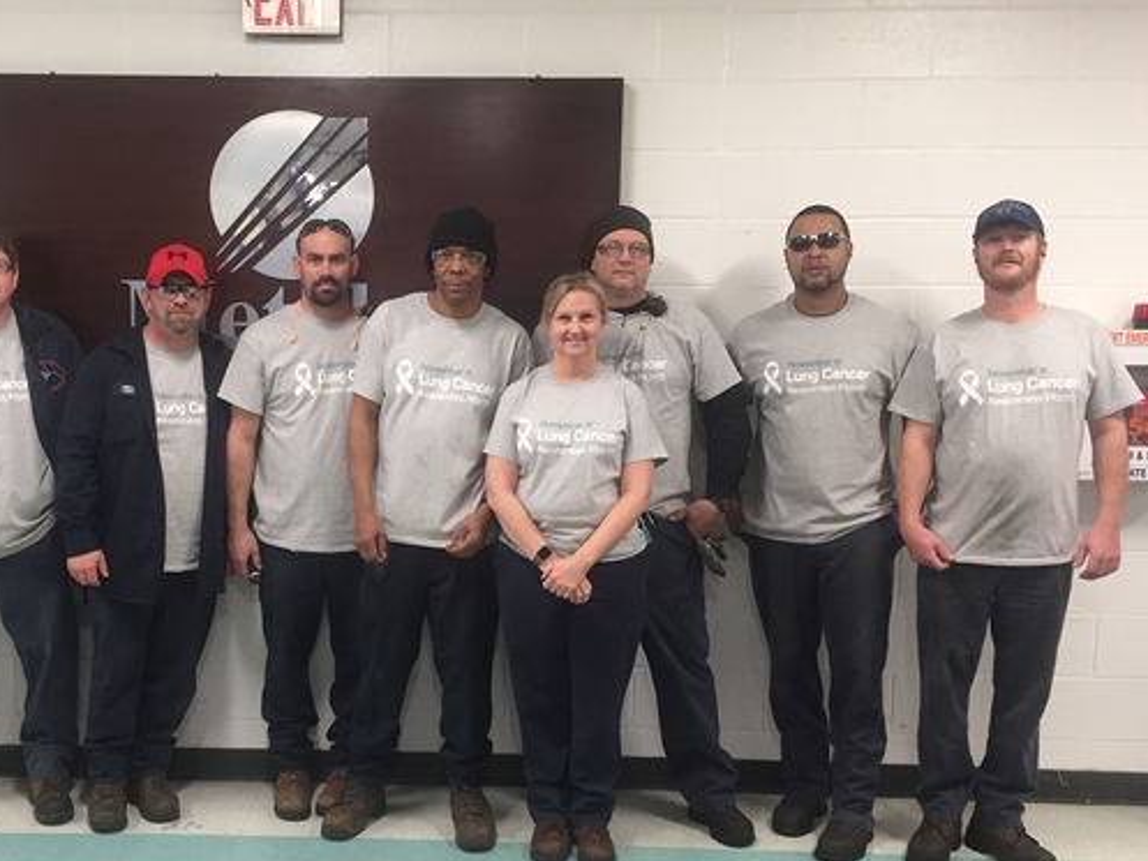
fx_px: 1393
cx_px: 409
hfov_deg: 44.3
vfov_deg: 34.3
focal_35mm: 42
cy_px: 489
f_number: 2.2
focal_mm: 4.15
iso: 125
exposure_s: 1/30
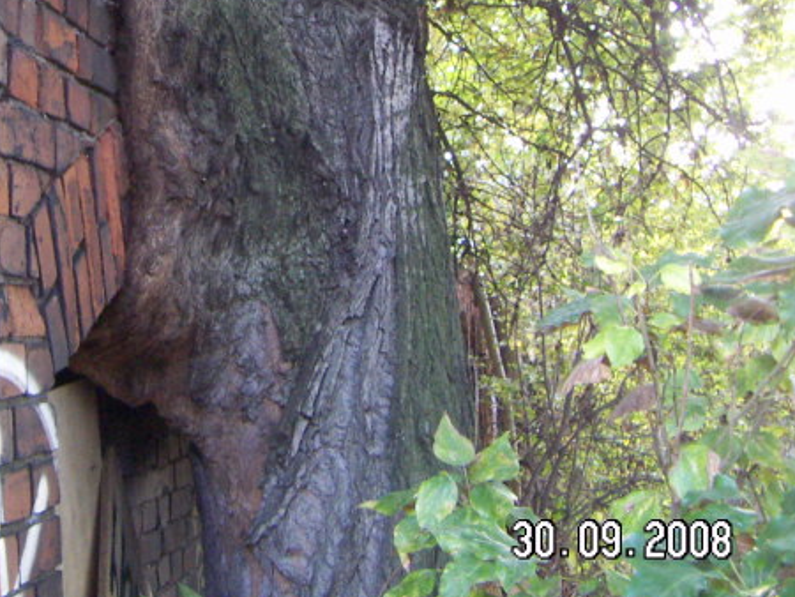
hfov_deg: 29.6
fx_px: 1471
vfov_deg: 22.6
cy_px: 122
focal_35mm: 64
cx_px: 164
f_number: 2.8
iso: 200
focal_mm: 4.7
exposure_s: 1/50
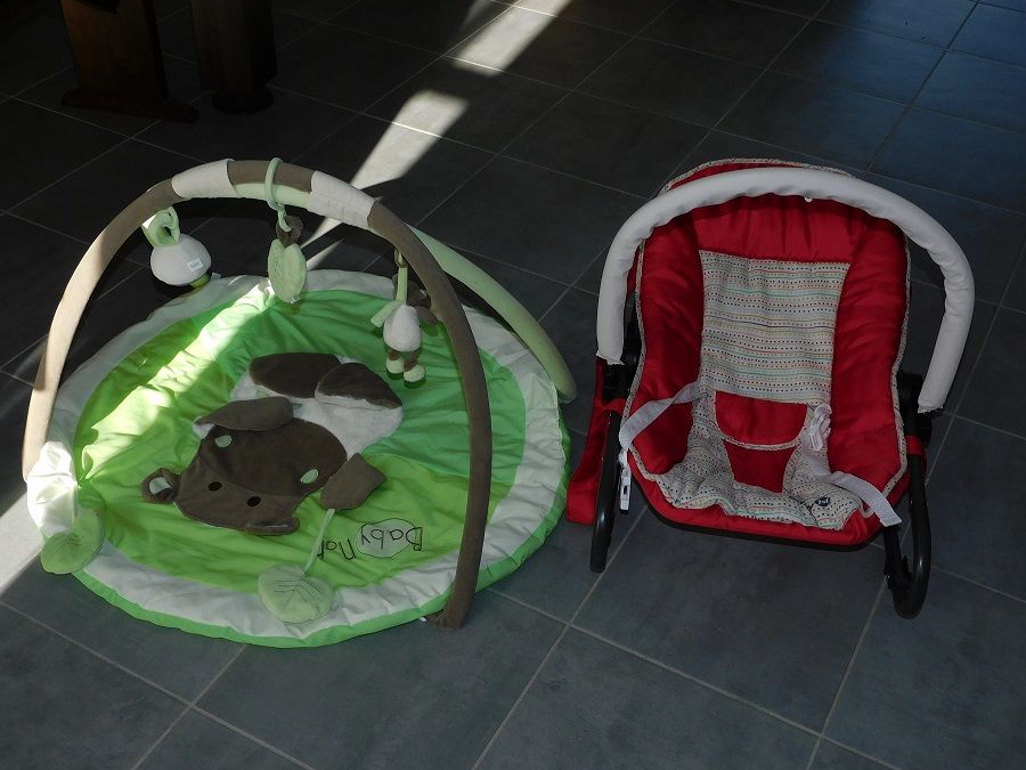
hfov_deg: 45.8
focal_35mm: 41
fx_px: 1215
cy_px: 383
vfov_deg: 35.1
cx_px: 516
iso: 125
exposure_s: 1/400
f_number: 3.8
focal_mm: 7.2
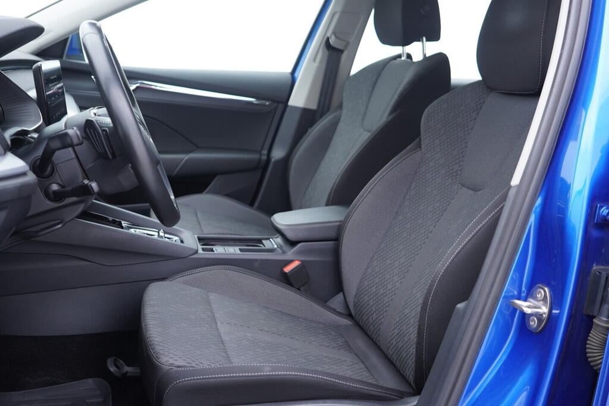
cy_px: 203
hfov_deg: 53.1
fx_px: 609
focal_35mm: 36
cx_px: 304
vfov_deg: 36.9
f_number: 2.8
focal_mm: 24
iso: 250
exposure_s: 1/40
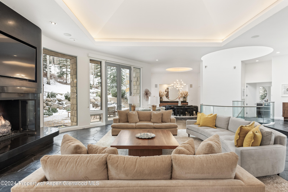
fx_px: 152
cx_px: 144
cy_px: 96
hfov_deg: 86.9
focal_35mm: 19
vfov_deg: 64.6
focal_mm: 19
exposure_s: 1/30
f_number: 7.1
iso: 1250
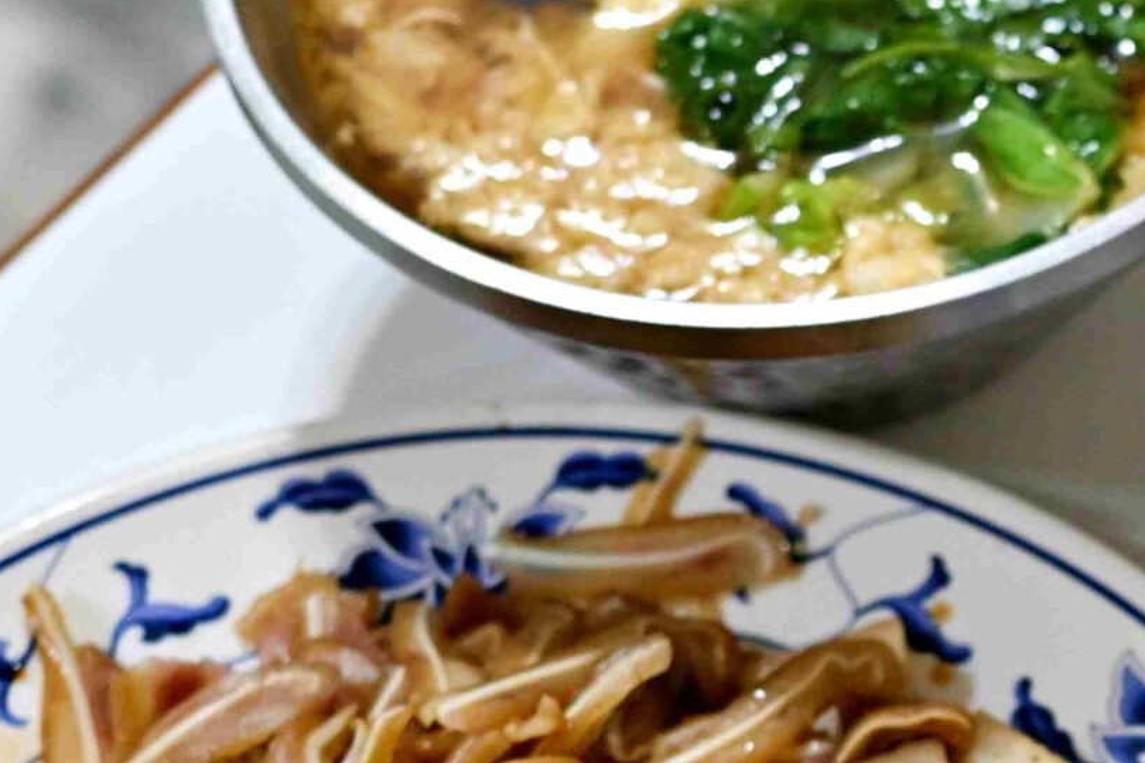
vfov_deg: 5.8
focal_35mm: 237
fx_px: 7537
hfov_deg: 8.6
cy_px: 789
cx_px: 1354
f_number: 3.2
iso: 900
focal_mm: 50
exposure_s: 1/160
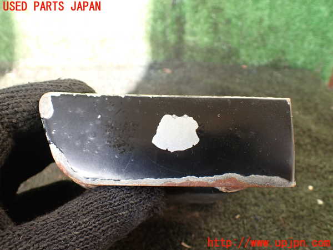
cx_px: 166
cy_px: 125
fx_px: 289
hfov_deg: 60.0
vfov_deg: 46.8
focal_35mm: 30
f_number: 2.3
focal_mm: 5.4
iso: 200
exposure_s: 1/125
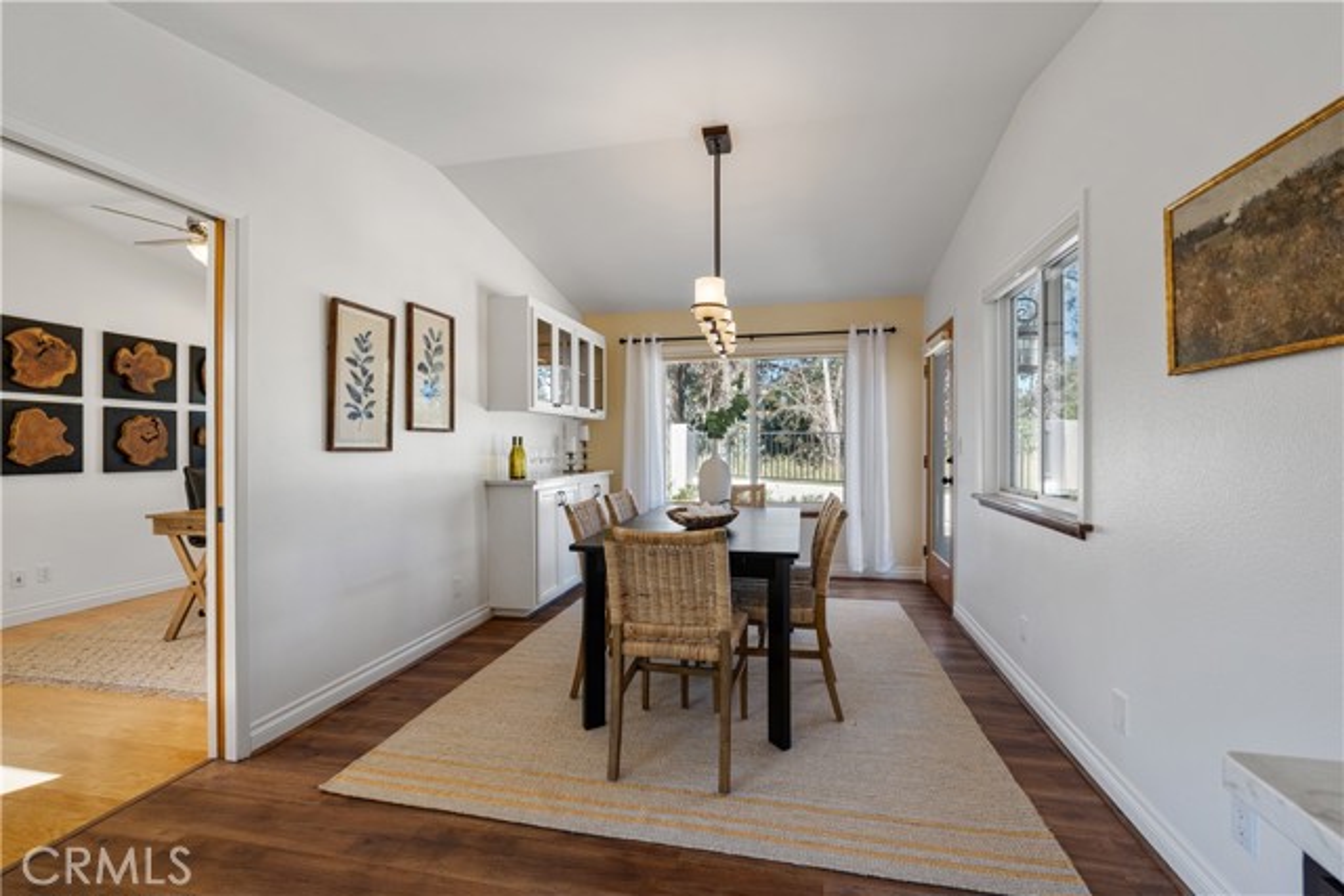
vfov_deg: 75.5
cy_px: 448
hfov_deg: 98.5
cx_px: 672
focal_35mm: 16
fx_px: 579
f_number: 8
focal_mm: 15.5
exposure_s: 1/6
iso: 100
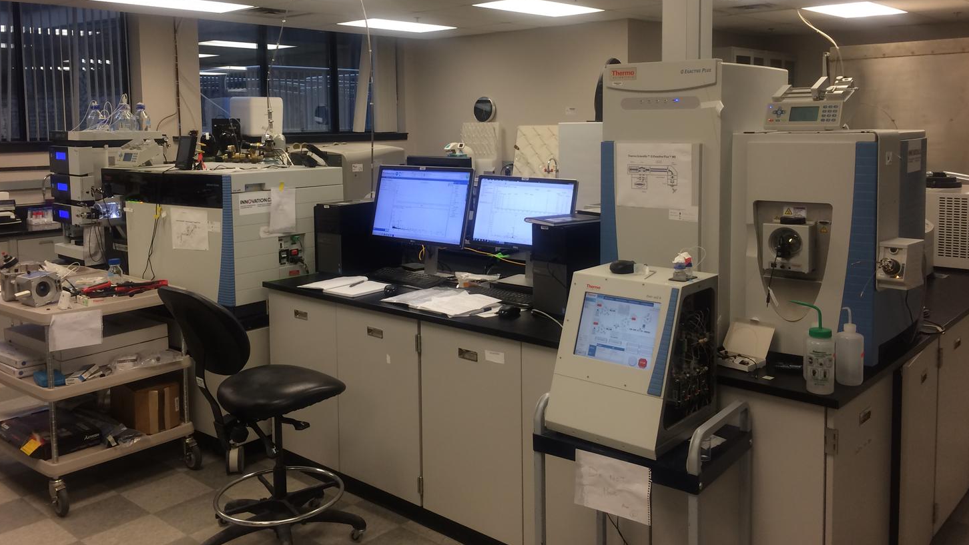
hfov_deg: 61.0
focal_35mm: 32
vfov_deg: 36.4
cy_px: 188
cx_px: 481
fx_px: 822
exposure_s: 1/30
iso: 50
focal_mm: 4.15
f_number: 2.2
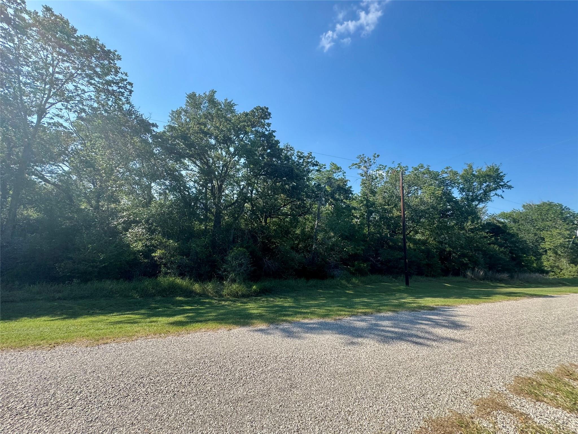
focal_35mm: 14
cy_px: 217
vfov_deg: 85.7
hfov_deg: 102.1
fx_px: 234
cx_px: 289
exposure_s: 1/476
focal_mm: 2.22
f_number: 2.2
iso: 40
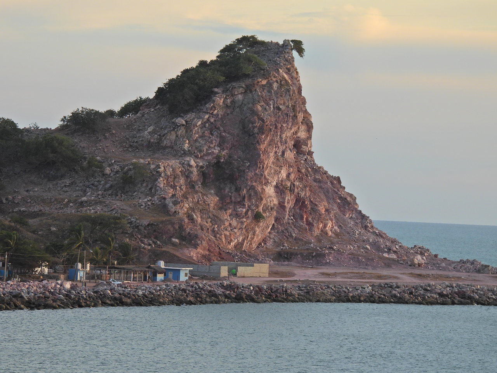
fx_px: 3159
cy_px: 186
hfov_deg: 9.0
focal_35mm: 220
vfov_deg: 6.8
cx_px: 248
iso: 100
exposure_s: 1/250
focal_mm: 39.3
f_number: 4.5
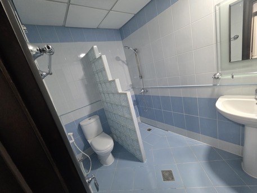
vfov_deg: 89.9
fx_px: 97
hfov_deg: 106.2
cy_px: 96
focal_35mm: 13
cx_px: 128
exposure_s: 1/50
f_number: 1.9
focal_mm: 2.2
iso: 400
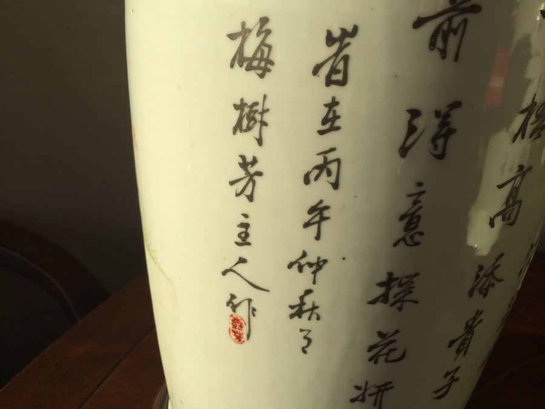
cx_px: 272
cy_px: 204
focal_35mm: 30
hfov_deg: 60.0
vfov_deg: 46.8
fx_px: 472
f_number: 2.2
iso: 40
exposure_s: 1/2160
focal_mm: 4.12
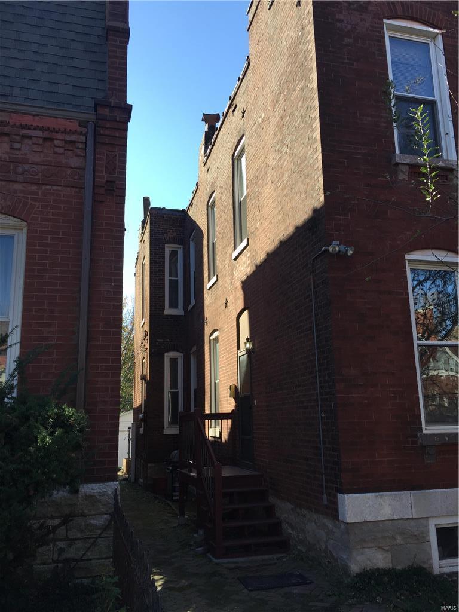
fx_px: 513
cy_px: 306
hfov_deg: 48.2
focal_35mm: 29
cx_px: 230
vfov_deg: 61.7
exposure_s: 1/760
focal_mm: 4.15
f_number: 2.2
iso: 32
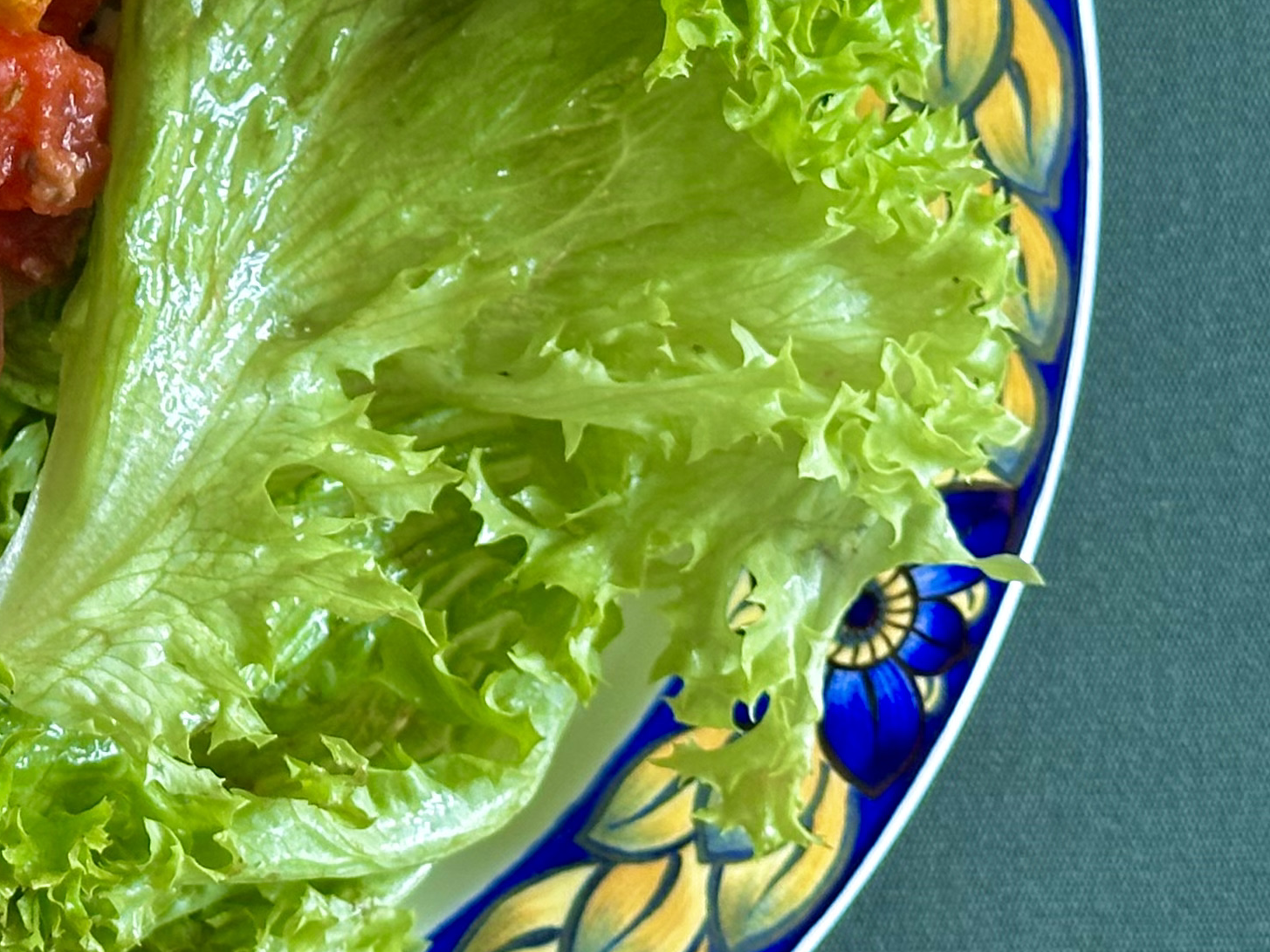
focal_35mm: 133
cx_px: -153
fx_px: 4879
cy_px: 159
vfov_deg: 11.1
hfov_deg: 14.5
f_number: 1.78
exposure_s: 1/73
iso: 80
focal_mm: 6.86
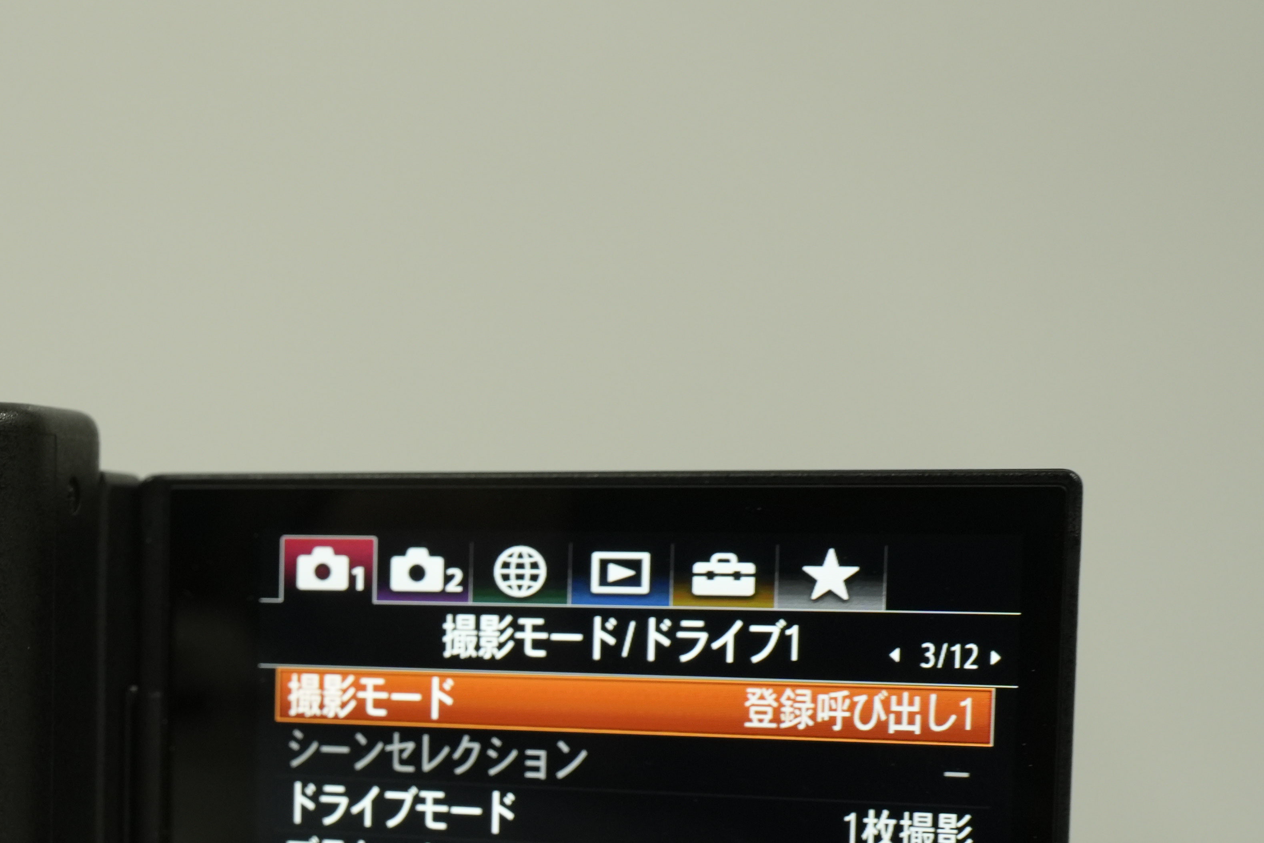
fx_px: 2493
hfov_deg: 27.1
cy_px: 706
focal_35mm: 71
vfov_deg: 19.0
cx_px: 48
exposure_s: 1/30
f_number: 8
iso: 1250
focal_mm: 32
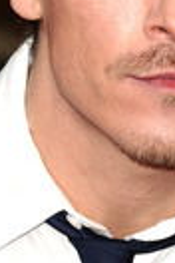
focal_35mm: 544
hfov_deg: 2.5
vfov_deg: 3.8
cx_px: 146
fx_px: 3966
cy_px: 32
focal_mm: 120
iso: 320
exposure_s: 1/200
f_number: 4.5
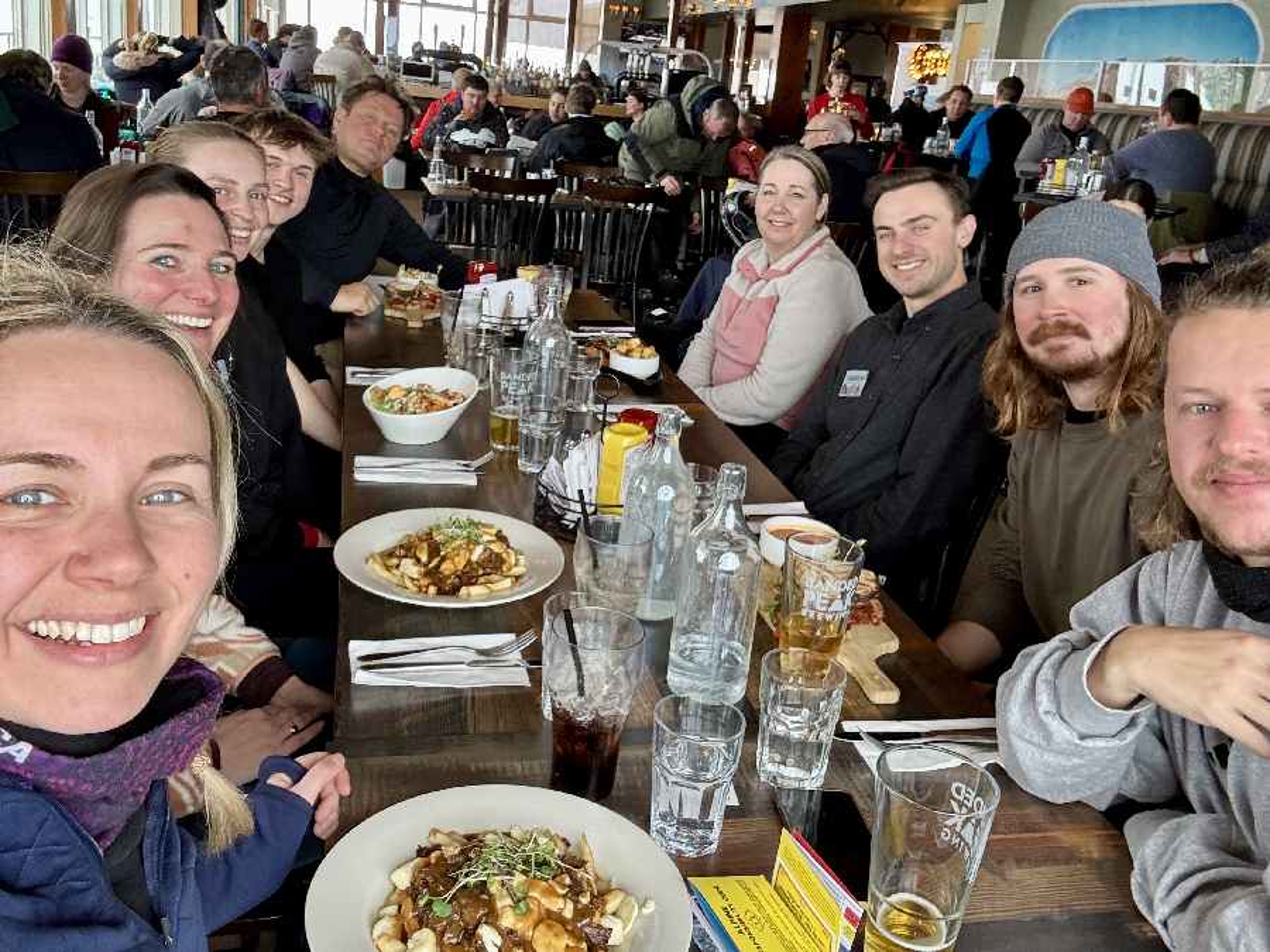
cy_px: 476
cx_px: 635
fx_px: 844
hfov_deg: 73.9
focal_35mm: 23
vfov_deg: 58.9
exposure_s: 1/113
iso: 80
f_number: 1.9
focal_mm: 2.69
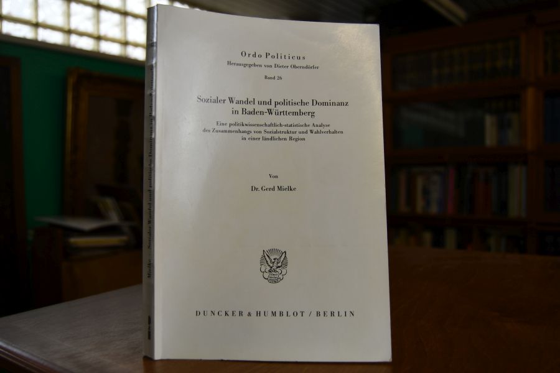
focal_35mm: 30
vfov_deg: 43.6
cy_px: 186
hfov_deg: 61.9
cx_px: 280
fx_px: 467
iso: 400
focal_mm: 20
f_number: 4.5
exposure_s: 1/250
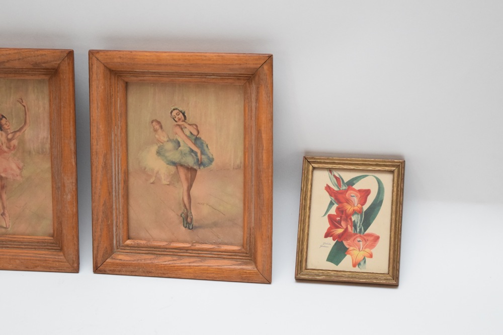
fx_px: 1153
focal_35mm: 82
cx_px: 252
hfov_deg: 24.6
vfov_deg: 16.6
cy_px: 168
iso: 2800
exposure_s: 1/60
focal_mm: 55
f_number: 5.6
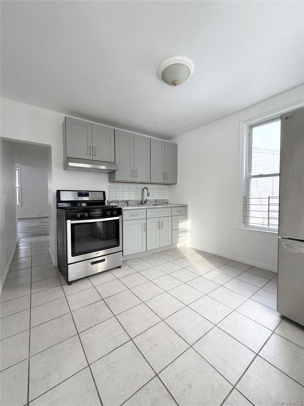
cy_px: 203
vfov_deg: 102.1
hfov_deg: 85.7
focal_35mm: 14
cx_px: 152
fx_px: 164
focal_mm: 2.22
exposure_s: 1/121
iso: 100
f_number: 2.2
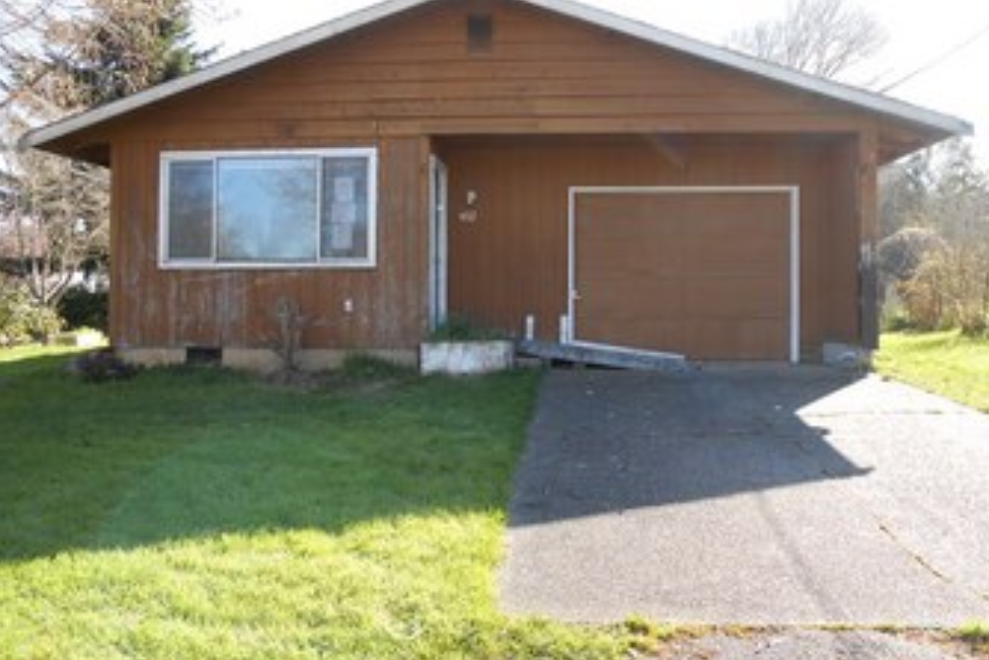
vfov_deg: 46.3
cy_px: 287
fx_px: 770
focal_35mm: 28
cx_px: 506
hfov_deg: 65.4
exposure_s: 1/160
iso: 80
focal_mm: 4.6
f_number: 3.5
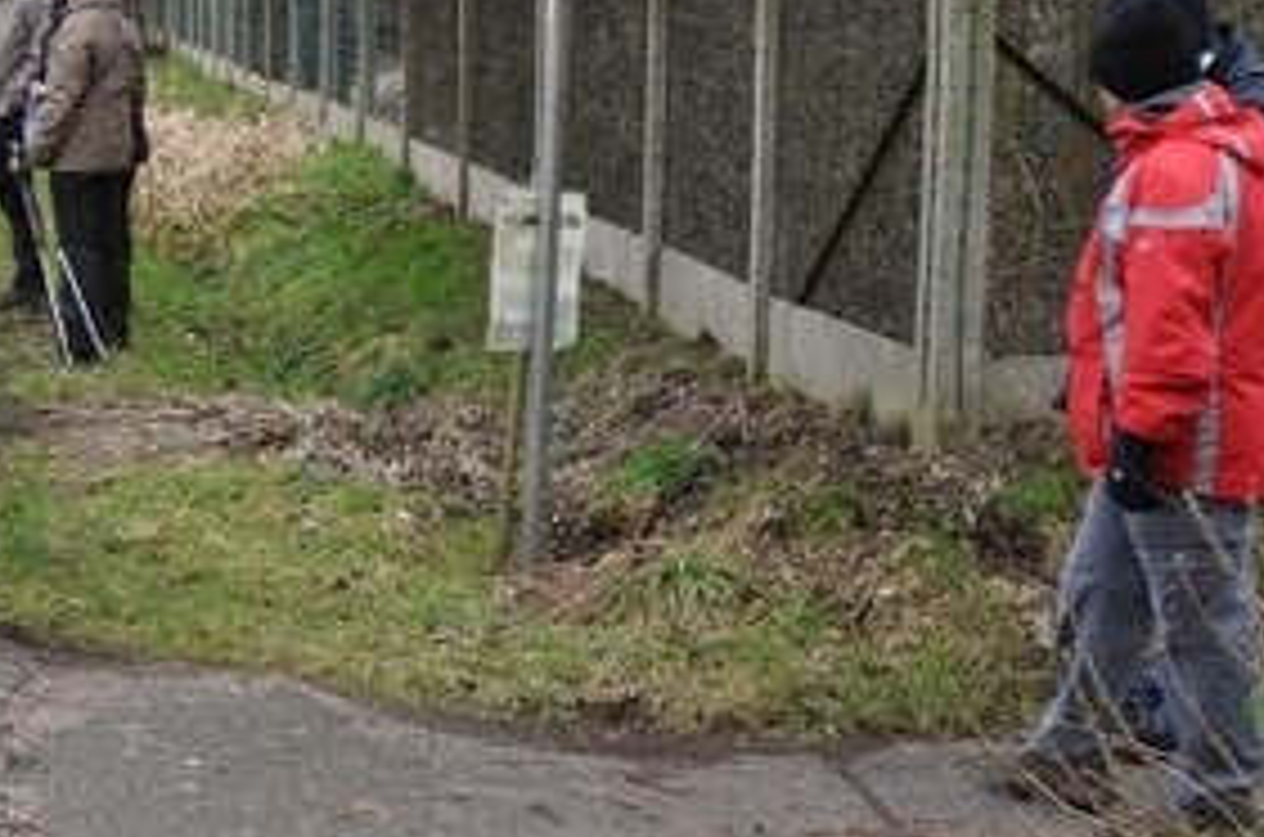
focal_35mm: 77
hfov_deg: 25.4
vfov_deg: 17.5
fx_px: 2697
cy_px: 189
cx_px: 67
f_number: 8
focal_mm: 24
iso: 200
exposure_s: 1/60
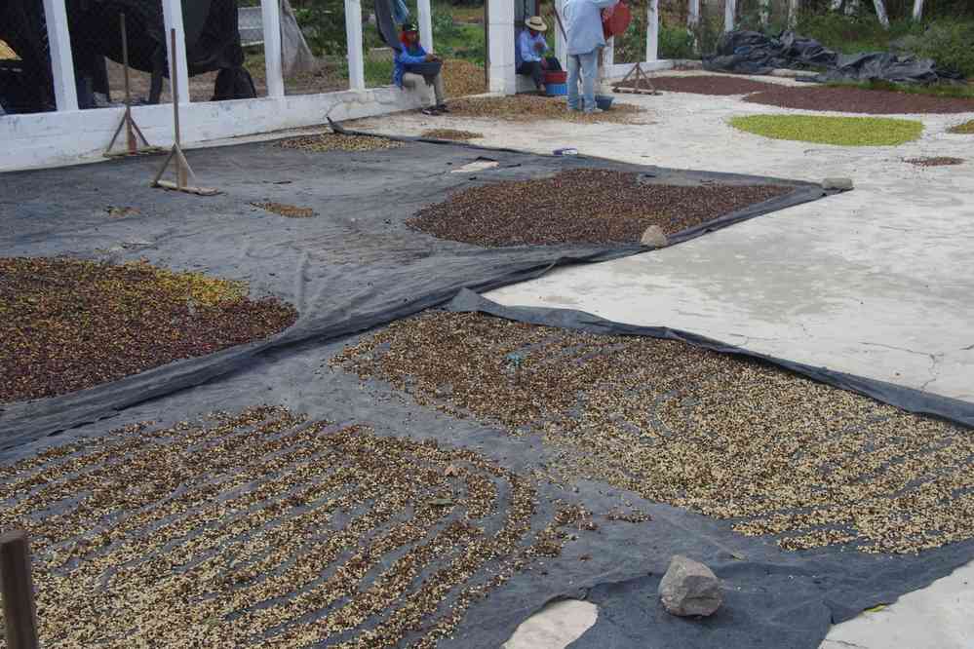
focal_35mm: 49
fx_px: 1326
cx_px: 487
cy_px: 324
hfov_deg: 40.3
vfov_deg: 27.5
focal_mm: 32.5
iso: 200
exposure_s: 1/60
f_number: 11
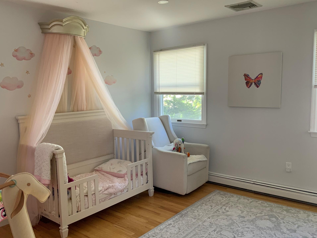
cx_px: 154
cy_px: 121
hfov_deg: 58.3
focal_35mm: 31
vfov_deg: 45.4
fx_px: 284
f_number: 1.8
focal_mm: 3
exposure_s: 1/85
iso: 64
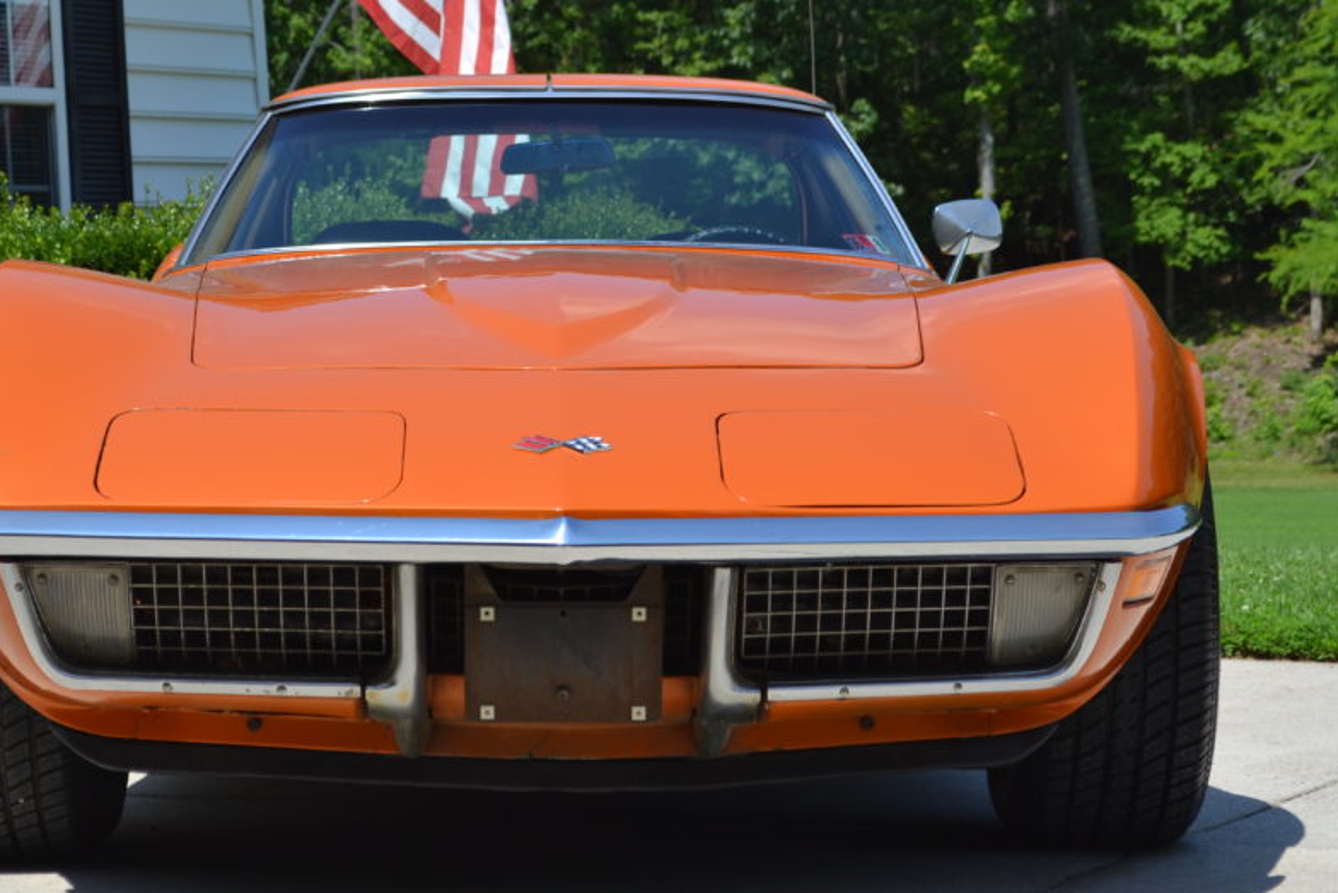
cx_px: 570
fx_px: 3643
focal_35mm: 98
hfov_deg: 20.8
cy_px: 392
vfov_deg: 14.0
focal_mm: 50
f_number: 8
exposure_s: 1/320
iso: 100
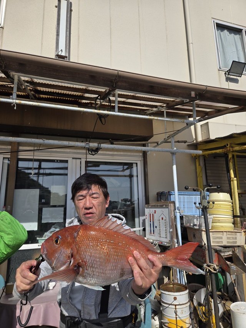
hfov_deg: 58.9
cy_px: 164
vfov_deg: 73.9
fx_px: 218
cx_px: 123
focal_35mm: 23
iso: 25
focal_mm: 5.4
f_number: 1.8
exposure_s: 1/3134
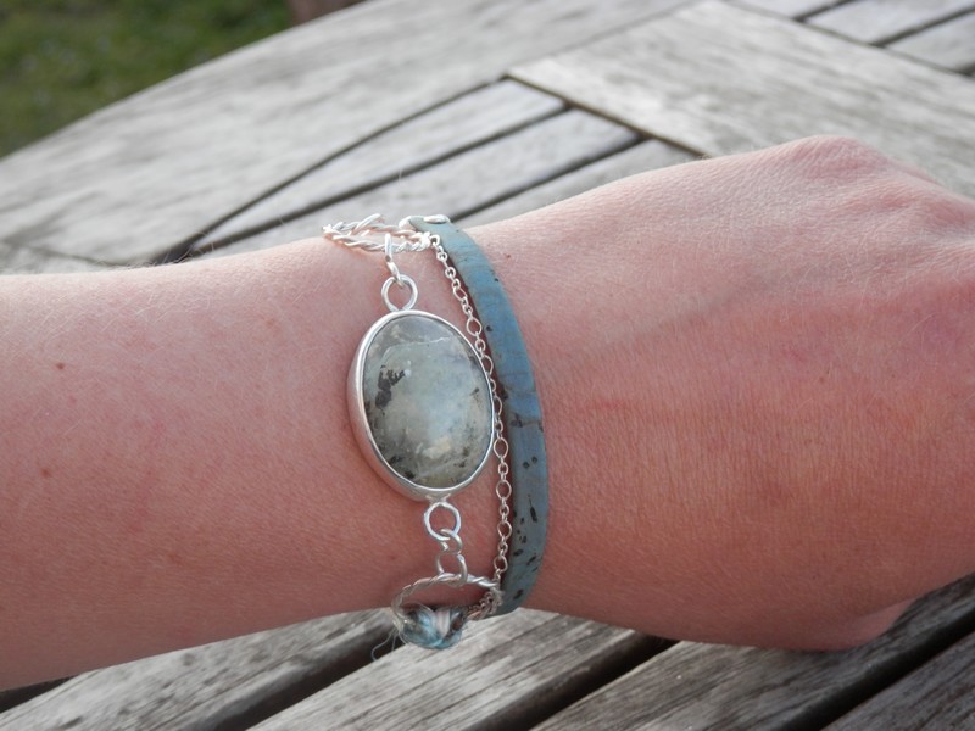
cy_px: 366
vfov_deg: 22.3
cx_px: 488
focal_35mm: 66
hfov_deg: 29.4
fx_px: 1859
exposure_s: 1/100
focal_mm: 11.9
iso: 125
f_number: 4.4
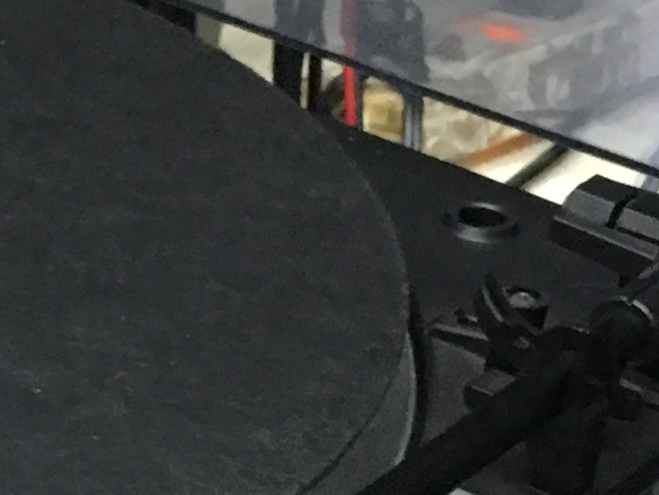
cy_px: 744
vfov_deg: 8.9
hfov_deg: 11.8
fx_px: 3104
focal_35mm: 163
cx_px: -166
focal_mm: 4.15
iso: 100
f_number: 2.2
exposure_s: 1/8
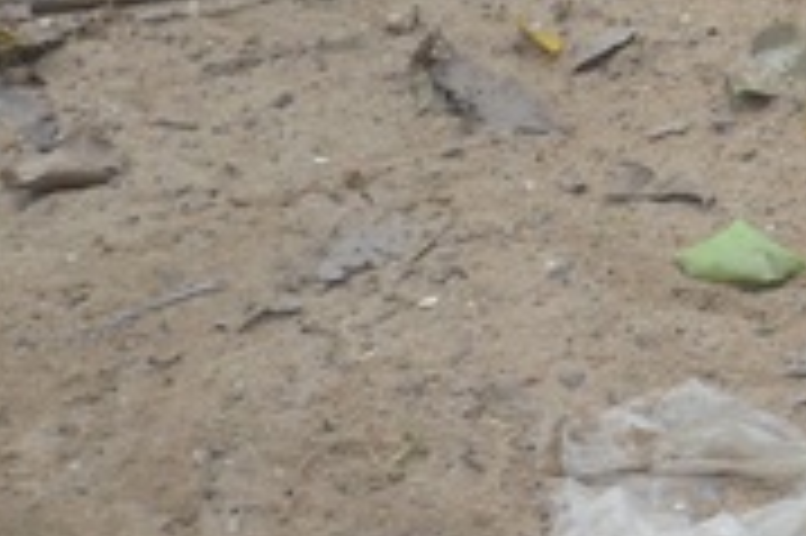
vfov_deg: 3.4
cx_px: 1117
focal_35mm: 408
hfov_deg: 5.0
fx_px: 9122
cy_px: -331
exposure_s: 1/125
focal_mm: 75
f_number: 5.6
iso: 1600
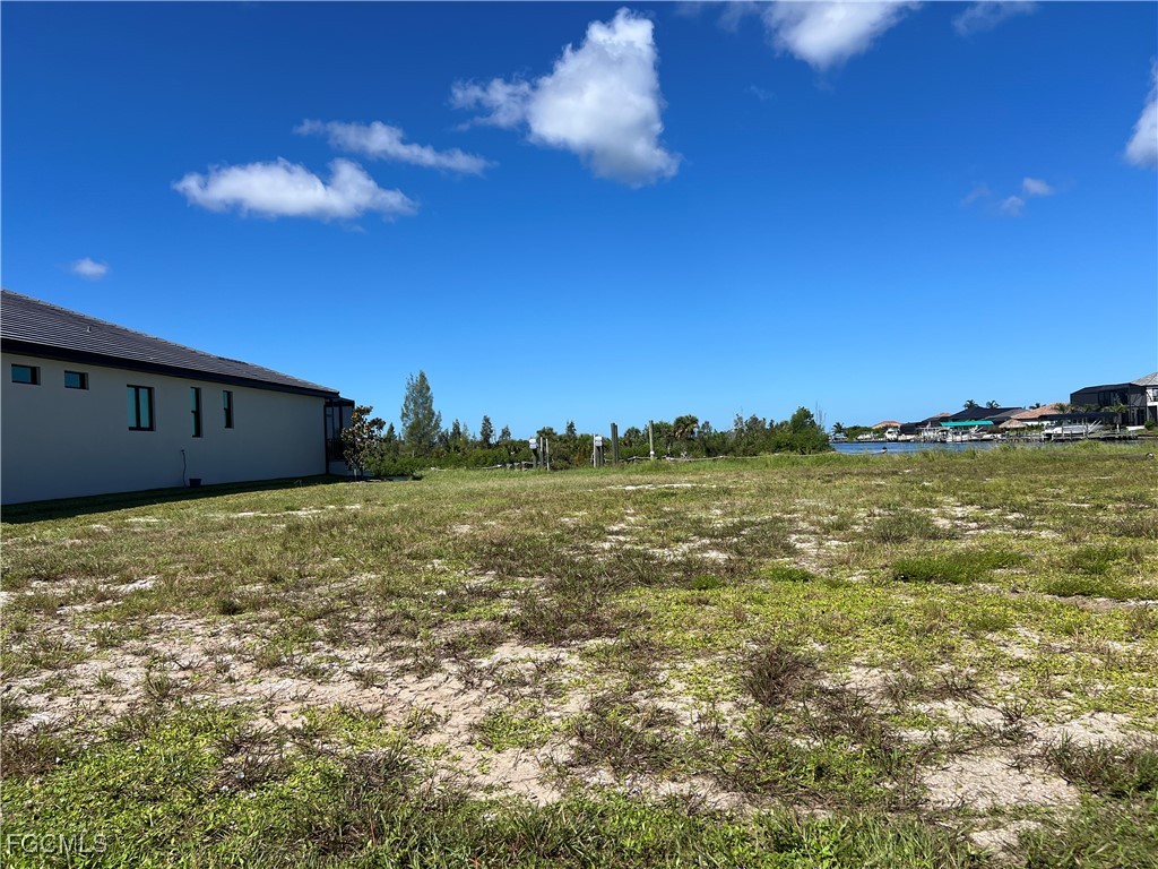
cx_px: 579
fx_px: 870
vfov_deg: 53.1
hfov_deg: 67.3
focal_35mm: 26
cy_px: 434
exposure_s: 1/5882
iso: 50
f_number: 1.5
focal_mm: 5.7
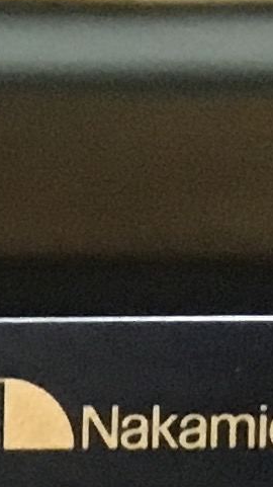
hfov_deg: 3.9
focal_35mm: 265
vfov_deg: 7.7
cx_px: -1323
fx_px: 3416
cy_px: 1094
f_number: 2.2
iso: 250
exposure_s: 1/17
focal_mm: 4.15
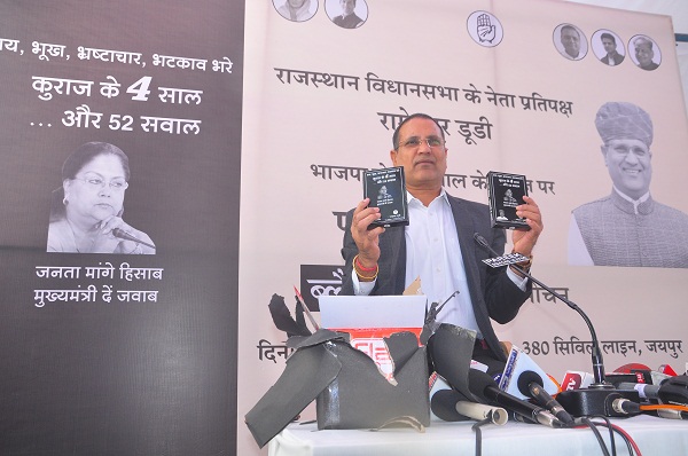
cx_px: 344
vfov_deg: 41.6
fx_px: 601
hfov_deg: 59.6
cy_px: 228
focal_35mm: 32
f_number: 8
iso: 500
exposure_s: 1/200
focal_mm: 21
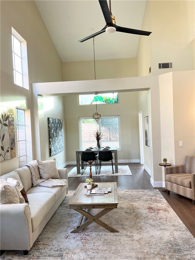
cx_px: 98
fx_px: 195
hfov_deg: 53.1
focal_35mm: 26
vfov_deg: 67.3
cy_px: 130
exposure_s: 1/120
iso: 125
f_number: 1.5
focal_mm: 5.7
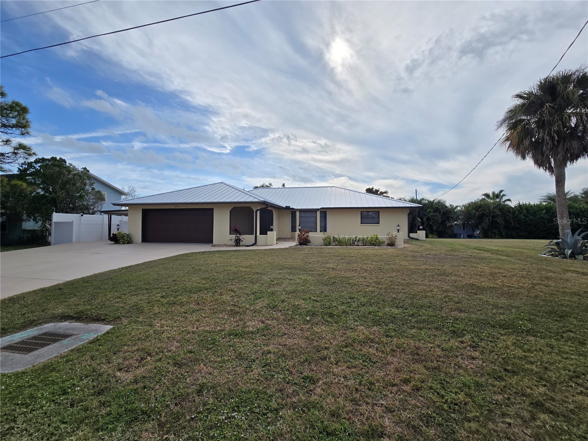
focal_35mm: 13
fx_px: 221
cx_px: 294
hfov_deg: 106.2
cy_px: 220
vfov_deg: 89.9
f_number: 2.2
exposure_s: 1/3291
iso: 50
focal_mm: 2.2
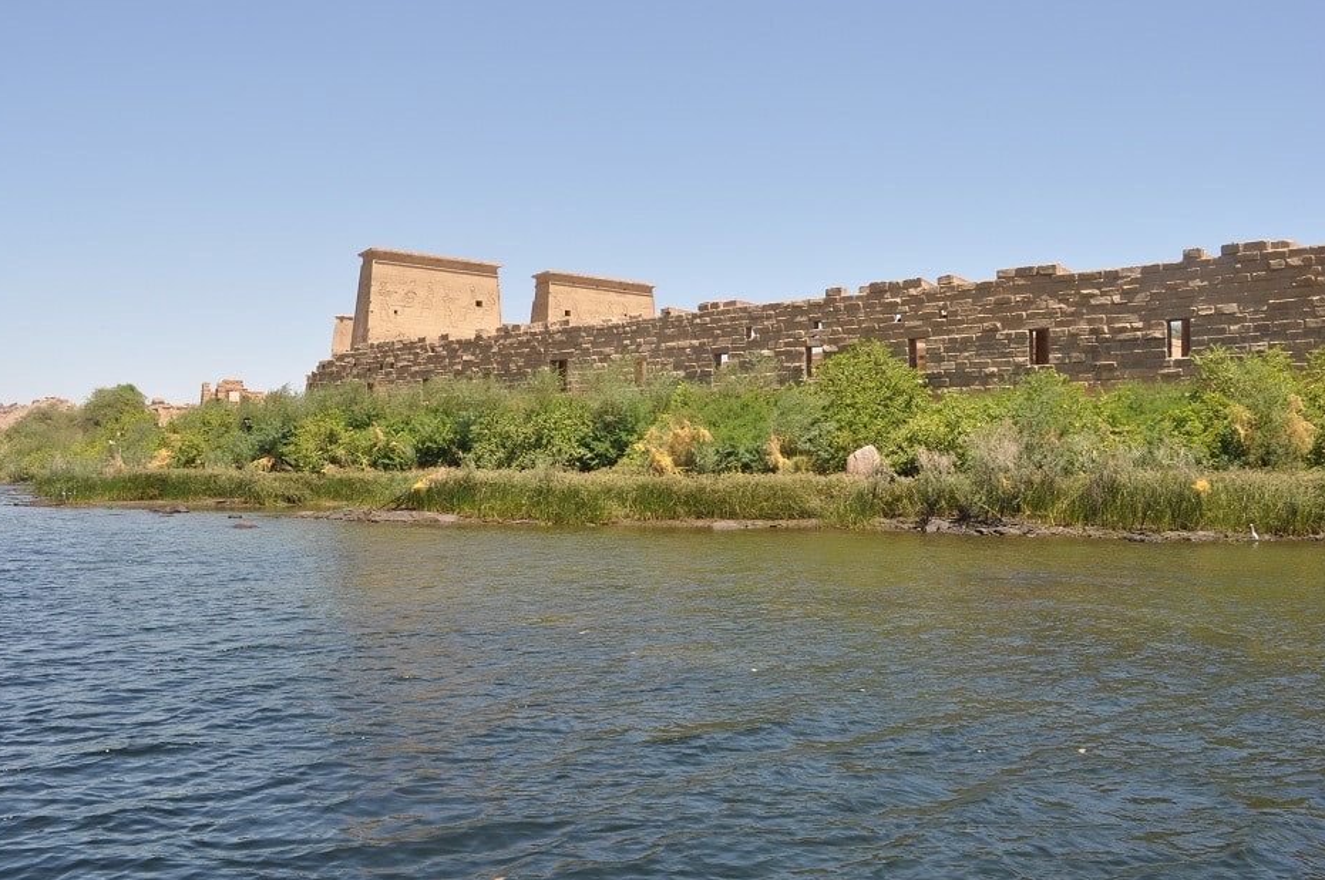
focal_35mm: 28
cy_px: 428
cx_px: 648
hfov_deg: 65.5
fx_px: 1029
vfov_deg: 46.3
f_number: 13
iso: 200
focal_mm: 18
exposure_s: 1/160
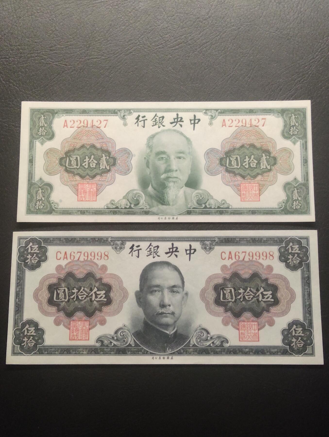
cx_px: 164
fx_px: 632
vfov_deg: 38.1
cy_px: 218
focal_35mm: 50
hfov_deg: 29.2
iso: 800
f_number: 2.2
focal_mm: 3.42
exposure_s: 1/100
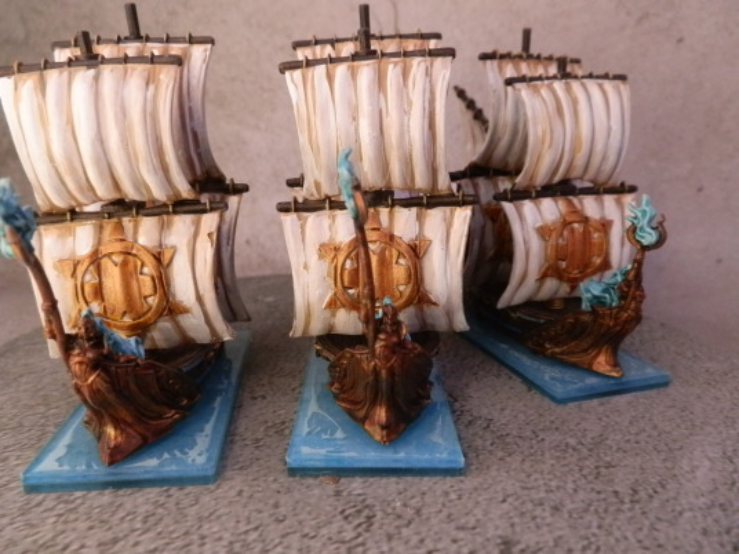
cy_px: 277
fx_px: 598
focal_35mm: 28
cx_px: 370
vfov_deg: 49.7
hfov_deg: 63.4
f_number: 3.1
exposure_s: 1/200
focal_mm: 5
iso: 400
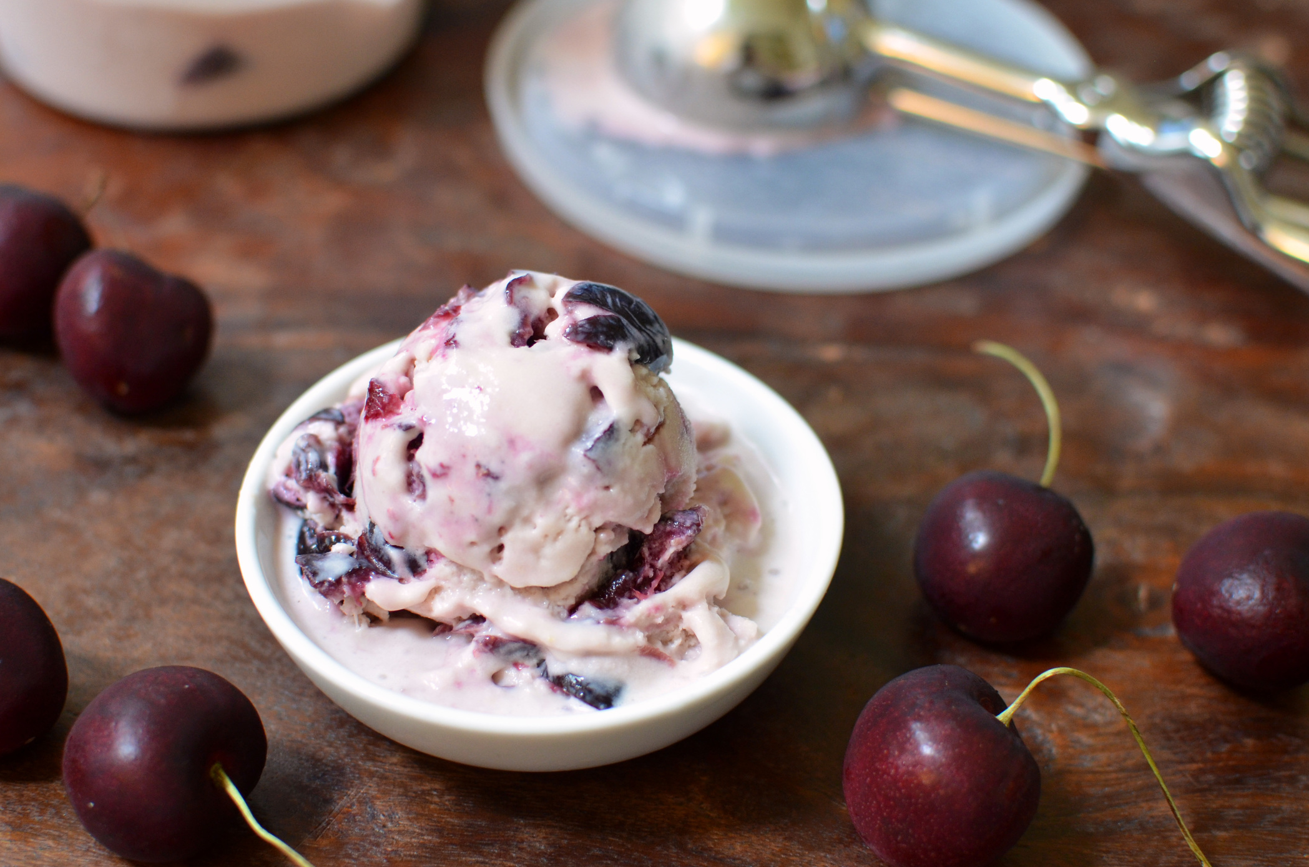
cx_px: 579
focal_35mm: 63
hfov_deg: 32.1
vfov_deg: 21.6
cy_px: 422
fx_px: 2271
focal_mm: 35
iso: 800
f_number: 3.2
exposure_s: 1/40
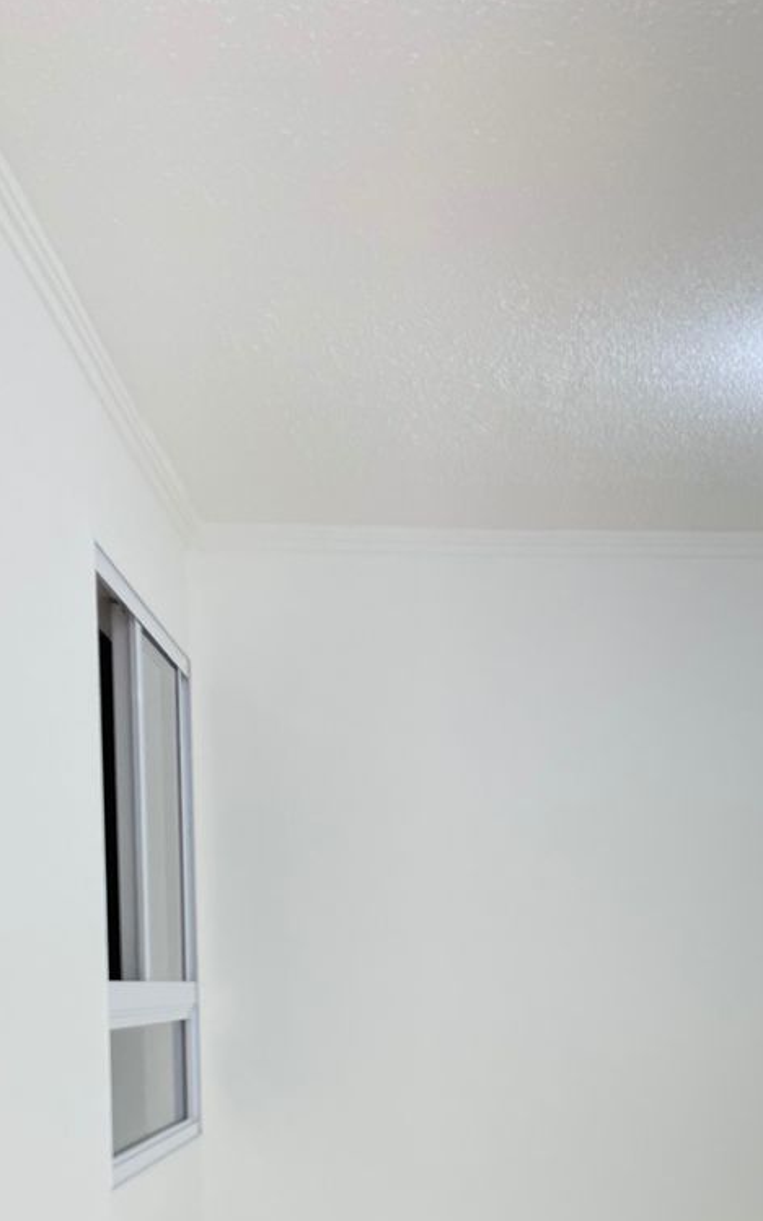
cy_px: 1138
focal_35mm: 53
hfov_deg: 24.2
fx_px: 1764
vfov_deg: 35.5
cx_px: 564
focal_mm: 4.2
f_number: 1.6
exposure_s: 1/120
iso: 80
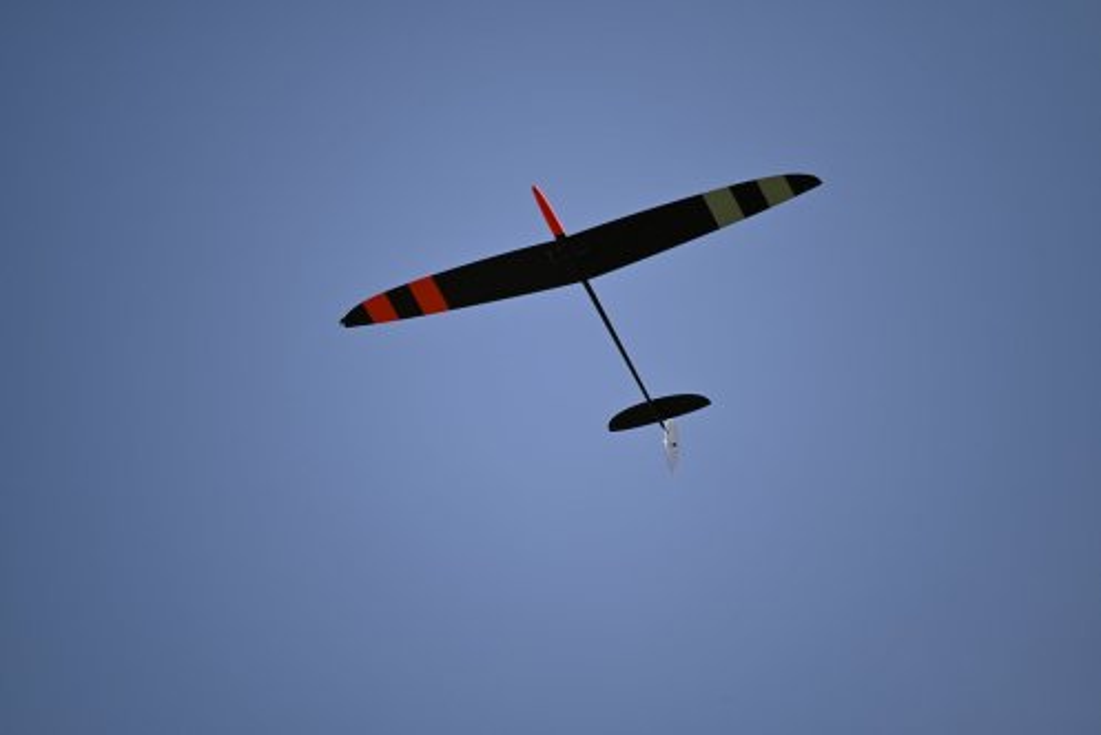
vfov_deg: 3.4
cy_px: 368
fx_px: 12240
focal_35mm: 400
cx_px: 550
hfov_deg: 5.2
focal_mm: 400
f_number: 6.3
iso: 320
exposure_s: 1/1600
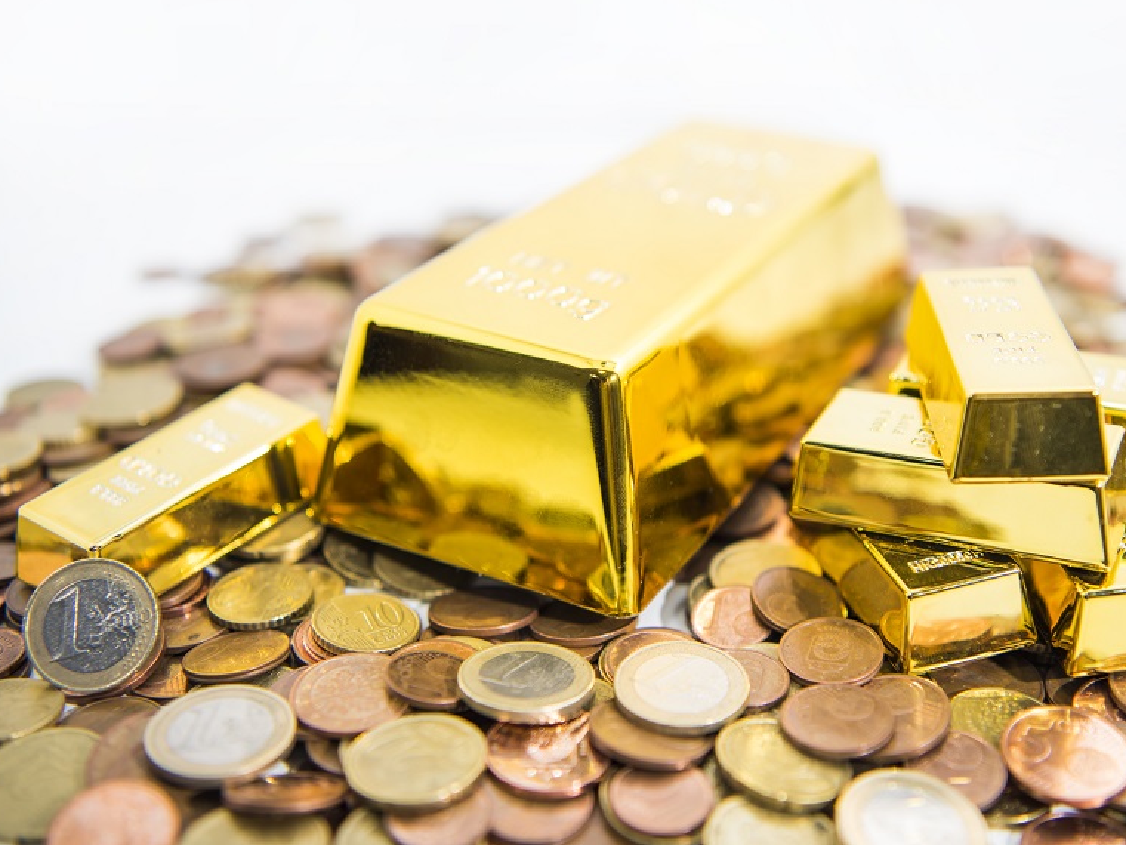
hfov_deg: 39.5
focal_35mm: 48
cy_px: 356
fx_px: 1562
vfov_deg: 30.2
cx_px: 673
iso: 64
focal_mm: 38
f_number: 2.8
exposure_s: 1/50
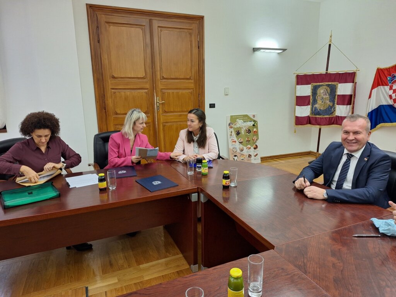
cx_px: 198
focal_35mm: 23
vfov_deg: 58.9
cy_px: 148
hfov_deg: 73.9
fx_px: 263
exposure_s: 1/50
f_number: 1.8
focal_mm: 5.54
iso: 100
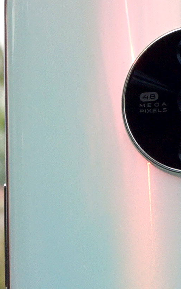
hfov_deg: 6.2
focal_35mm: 210
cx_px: 45
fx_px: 1658
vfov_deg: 9.7
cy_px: 415
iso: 200
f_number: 11
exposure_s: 1/160
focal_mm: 23
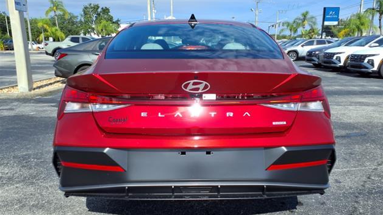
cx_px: 195
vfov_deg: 38.9
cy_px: 109
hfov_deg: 64.3
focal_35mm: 30
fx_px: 305
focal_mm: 3.58
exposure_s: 1/1667
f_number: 1.9
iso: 40
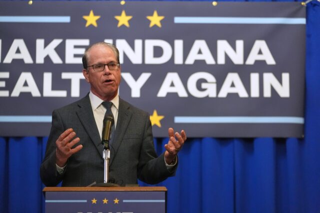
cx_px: 160
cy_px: 106
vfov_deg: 11.6
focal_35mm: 118
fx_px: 1049
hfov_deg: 17.3
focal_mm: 118
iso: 6400
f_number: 2.8
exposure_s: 1/250
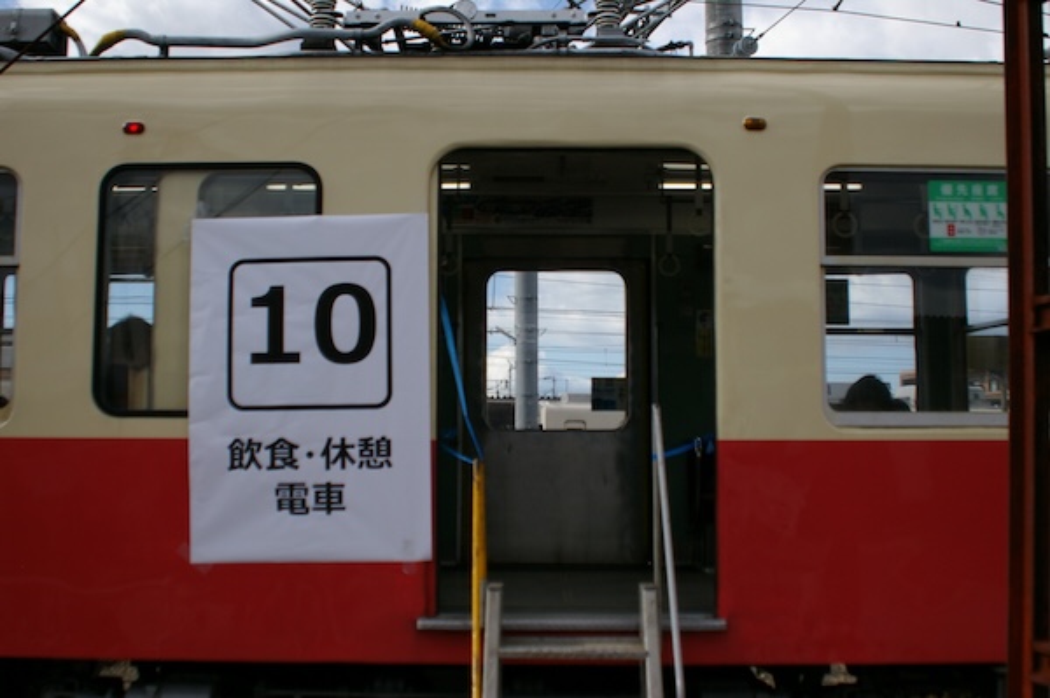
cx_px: 525
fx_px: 1224
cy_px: 349
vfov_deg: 31.8
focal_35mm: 42
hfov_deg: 46.4
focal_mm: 28
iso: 400
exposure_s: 1/4000
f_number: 4
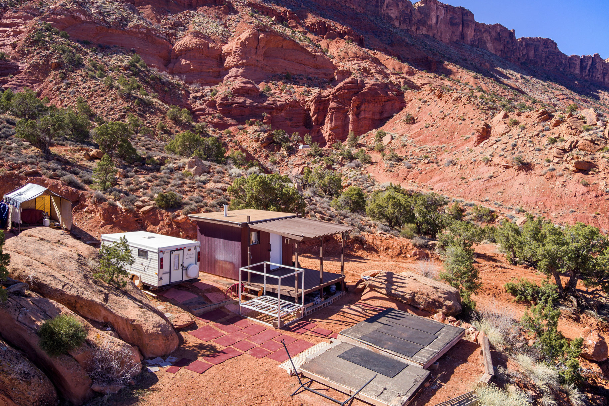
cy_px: 203
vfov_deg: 55.1
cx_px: 304
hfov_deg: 76.1
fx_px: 389
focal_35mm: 23
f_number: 2.8
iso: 103
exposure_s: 1/950
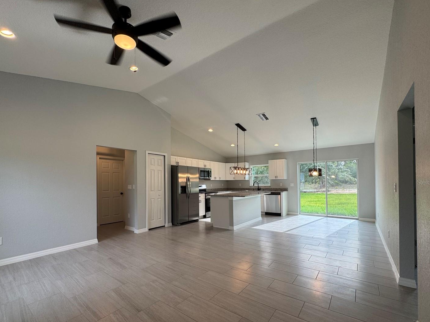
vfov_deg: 77.7
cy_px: 182
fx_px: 199
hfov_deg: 94.4
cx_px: 200
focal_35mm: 16
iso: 50
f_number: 2.2
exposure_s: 1/120
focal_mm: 2.22
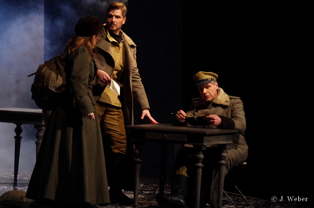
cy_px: 104
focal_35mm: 172
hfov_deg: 12.0
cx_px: 157
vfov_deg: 7.9
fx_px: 1497
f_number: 4.5
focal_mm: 115
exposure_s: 1/100
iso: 6400
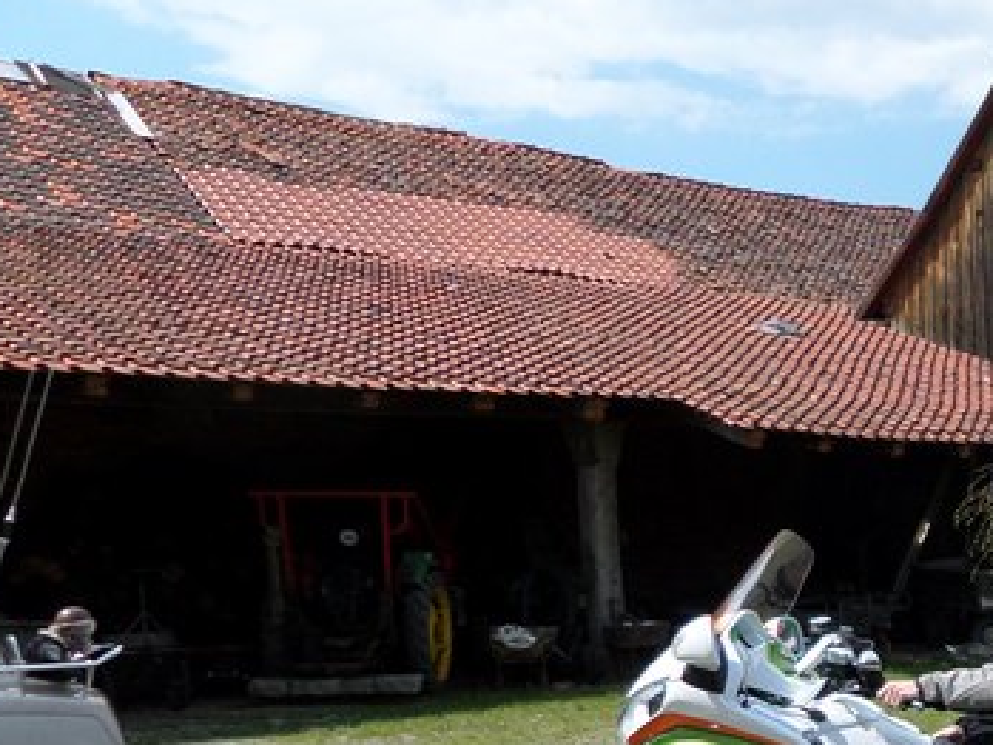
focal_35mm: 55
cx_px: 1095
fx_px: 1578
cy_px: 694
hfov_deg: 31.0
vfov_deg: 25.6
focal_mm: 4.3
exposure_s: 1/1000
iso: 80
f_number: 3.1
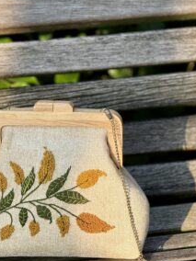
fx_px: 1276
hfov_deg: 8.8
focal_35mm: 169
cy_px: 162
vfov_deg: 11.7
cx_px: 71
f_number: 2.8
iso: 50
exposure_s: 1/169
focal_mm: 15.66
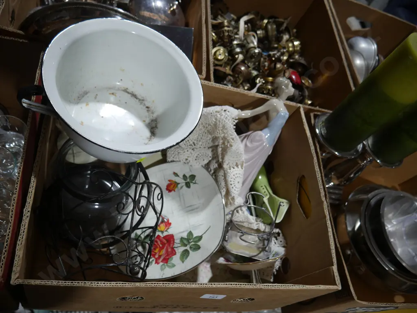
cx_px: 208
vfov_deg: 49.8
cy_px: 156
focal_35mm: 28
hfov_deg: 63.4
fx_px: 337
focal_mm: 14
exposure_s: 1/100
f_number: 3.5
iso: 200
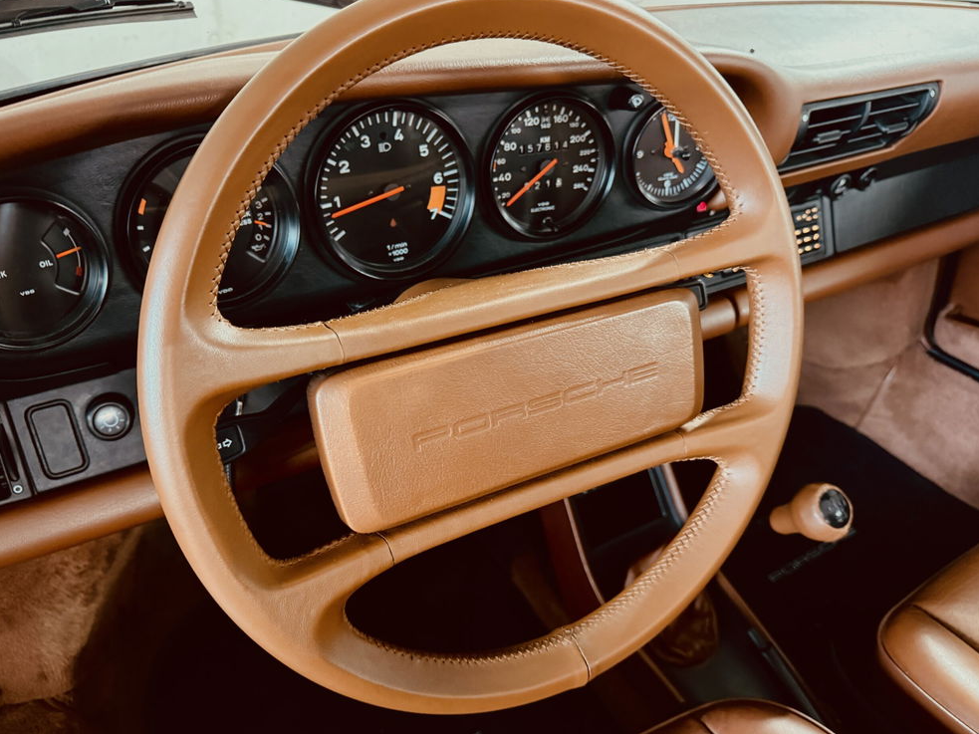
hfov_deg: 69.4
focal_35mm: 25
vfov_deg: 54.9
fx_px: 707
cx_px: 475
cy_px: 361
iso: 800
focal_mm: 6.76
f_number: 1.78
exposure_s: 1/33
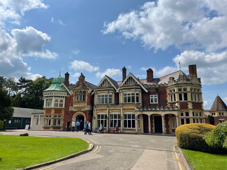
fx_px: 170
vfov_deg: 53.1
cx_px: 114
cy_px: 85
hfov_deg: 67.3
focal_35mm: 26
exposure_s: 1/8403
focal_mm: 4.2
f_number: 1.6
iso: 32
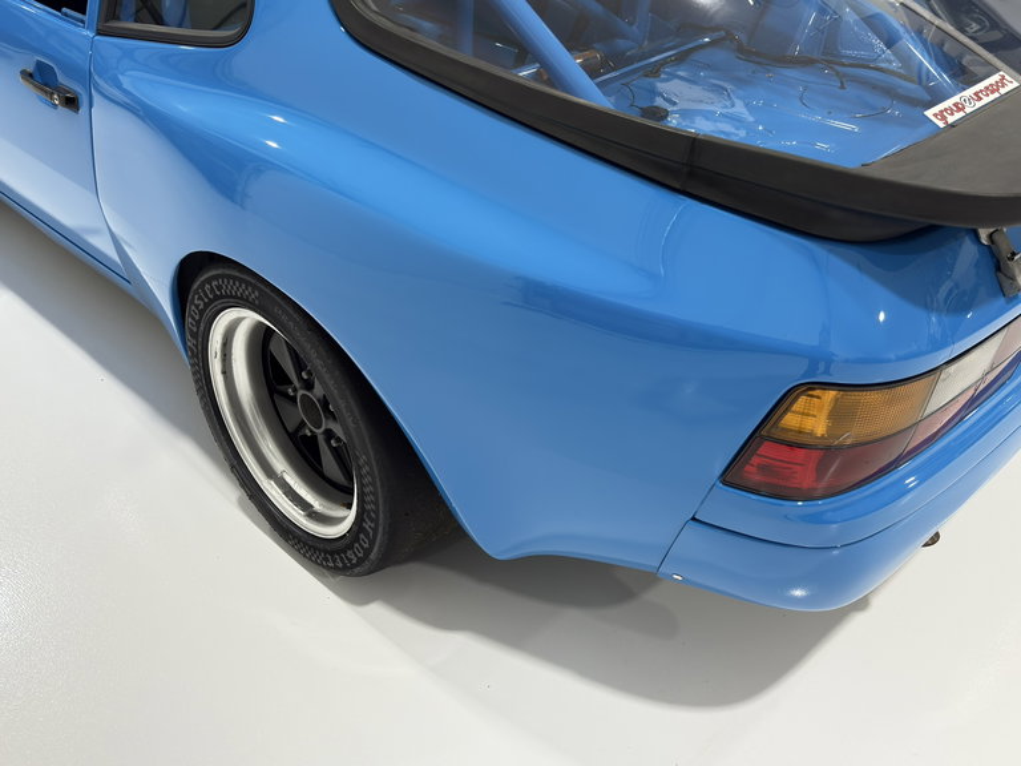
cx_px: 510
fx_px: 1032
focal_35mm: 35
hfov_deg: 52.6
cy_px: 383
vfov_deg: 40.7
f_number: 1.78
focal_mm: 6.76
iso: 64
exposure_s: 1/124
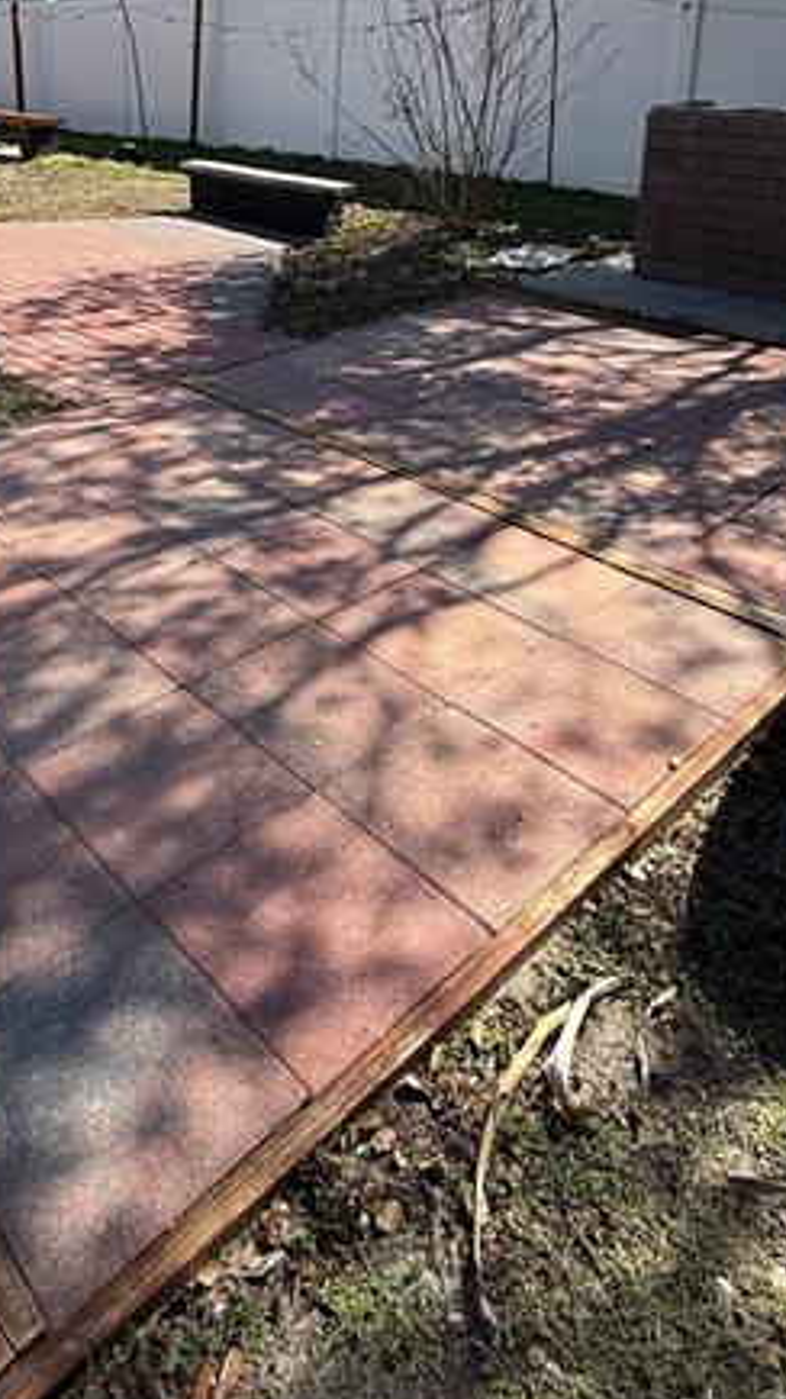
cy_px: 332
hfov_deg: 41.8
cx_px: 213
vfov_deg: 65.2
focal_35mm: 27
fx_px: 1001
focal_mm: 2.22
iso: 50
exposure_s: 1/1464
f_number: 2.2
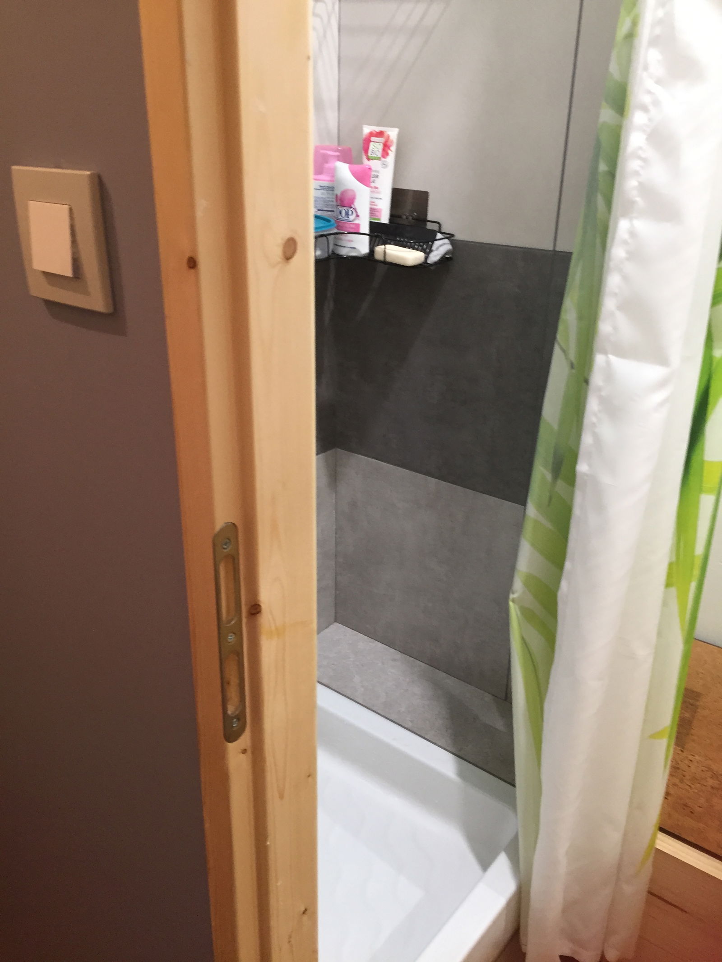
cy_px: 481
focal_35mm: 29
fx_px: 806
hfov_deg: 48.2
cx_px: 361
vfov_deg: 61.7
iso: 160
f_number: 2.2
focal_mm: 4.15
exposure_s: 1/33
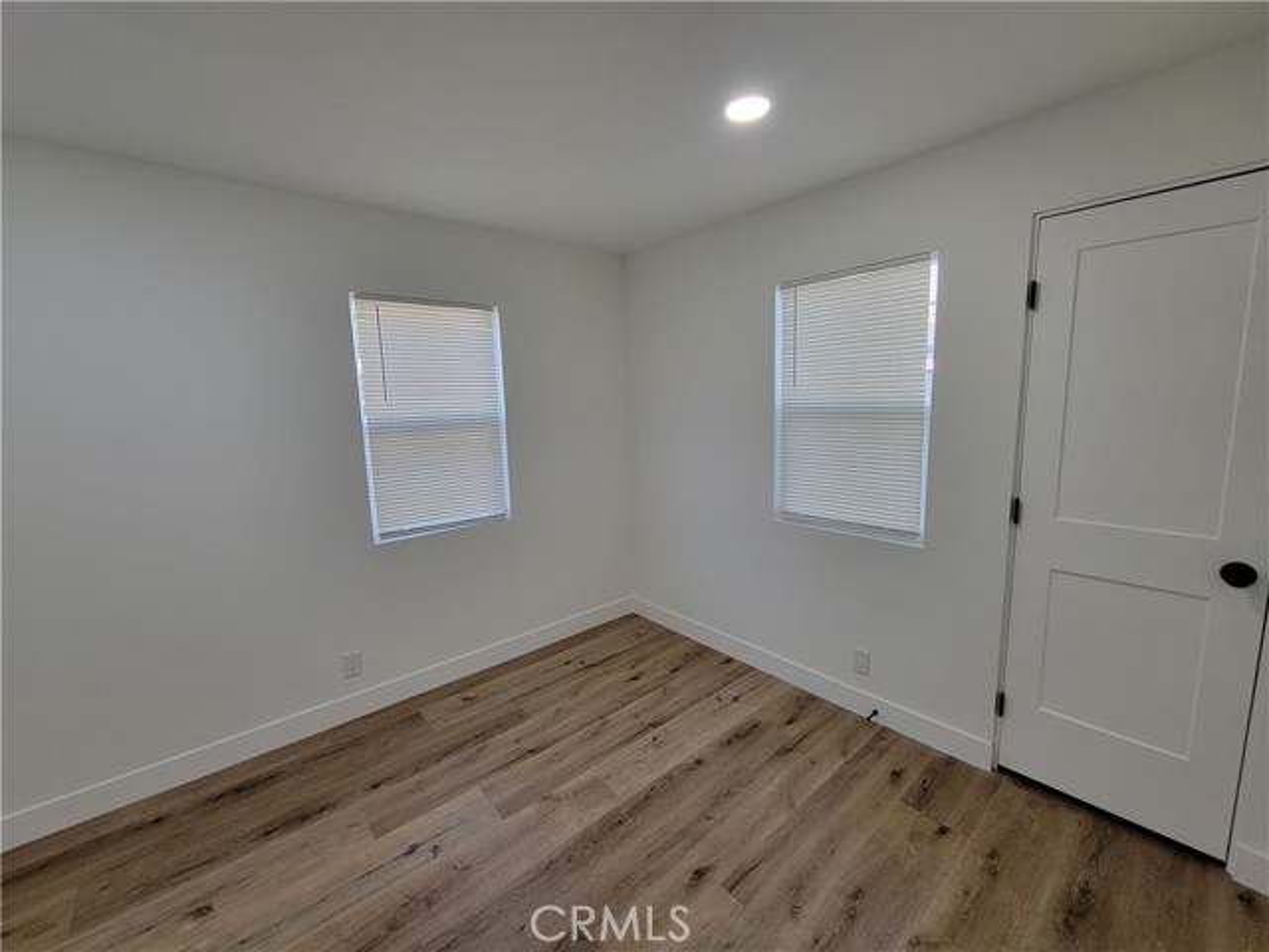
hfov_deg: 106.2
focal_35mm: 13
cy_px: 476
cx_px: 634
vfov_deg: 89.9
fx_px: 477
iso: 100
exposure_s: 1/60
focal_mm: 2.2
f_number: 2.2
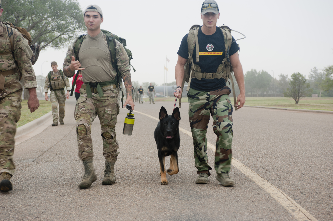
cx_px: 166
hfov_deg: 28.9
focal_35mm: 70
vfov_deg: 19.4
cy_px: 110
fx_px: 647
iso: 200
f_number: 5.6
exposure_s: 1/60
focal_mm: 70
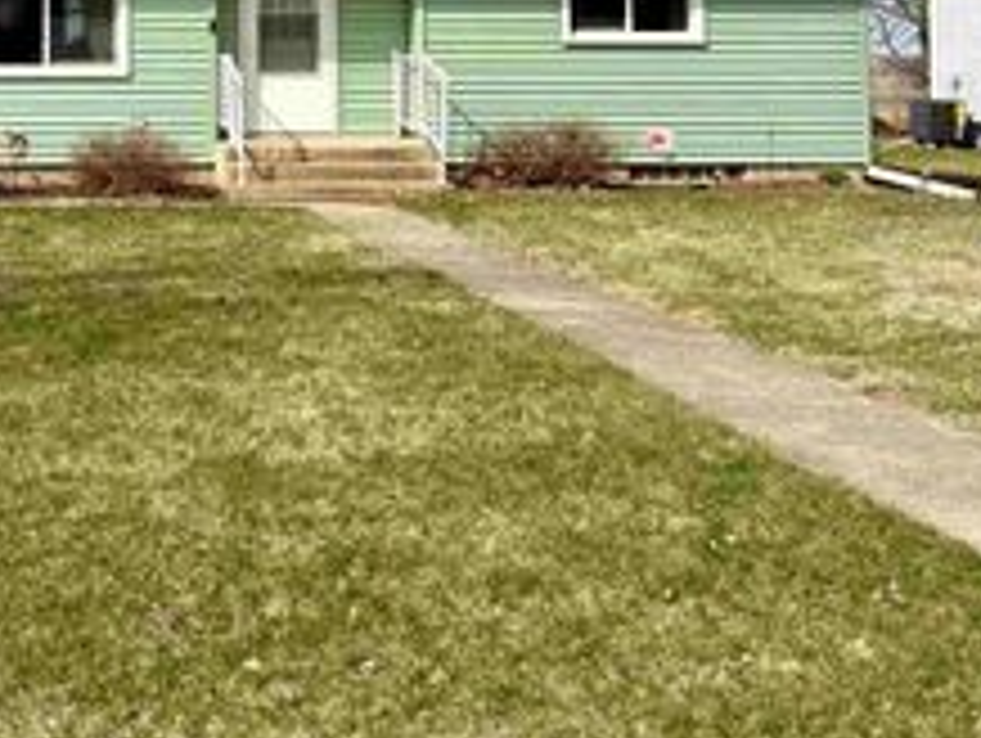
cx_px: 81
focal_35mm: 55
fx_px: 1560
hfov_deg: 32.9
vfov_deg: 25.4
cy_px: 11
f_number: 1.78
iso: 80
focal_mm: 6.76
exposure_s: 1/4975
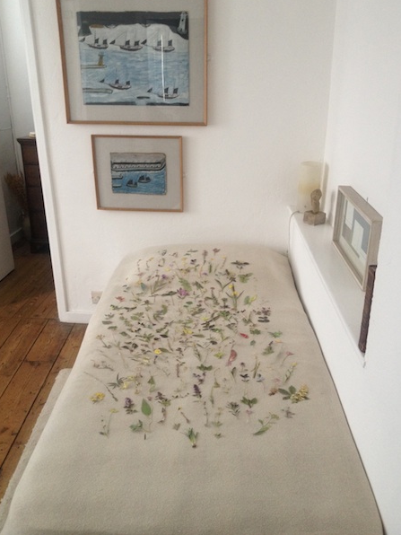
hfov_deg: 39.7
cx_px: 202
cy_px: 263
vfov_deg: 51.4
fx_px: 556
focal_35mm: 36
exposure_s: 1/20
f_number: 2.4
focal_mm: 4.28
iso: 125
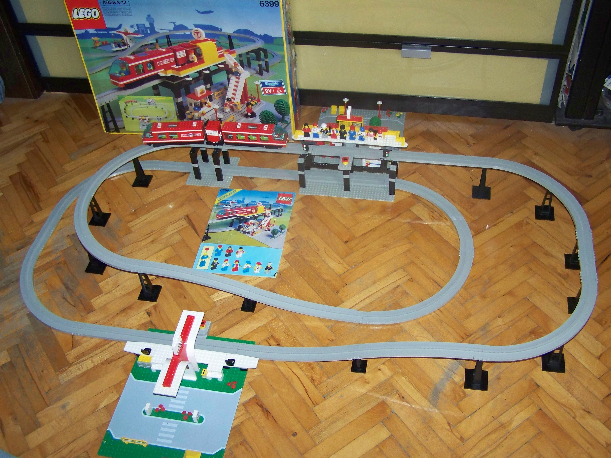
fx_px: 671
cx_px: 306
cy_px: 229
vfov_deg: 37.7
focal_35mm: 38
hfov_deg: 49.0
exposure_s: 1/30
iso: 200
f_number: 2.8
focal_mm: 6.3
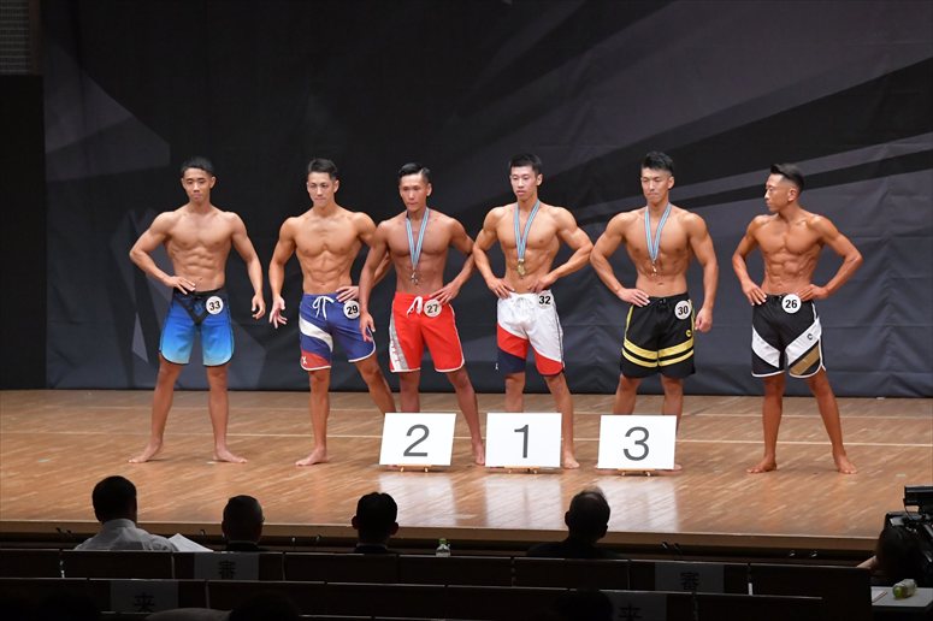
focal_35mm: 157
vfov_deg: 8.7
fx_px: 4067
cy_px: 310
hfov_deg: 13.1
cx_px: 466
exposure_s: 1/400
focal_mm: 105
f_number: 5.6
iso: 6400
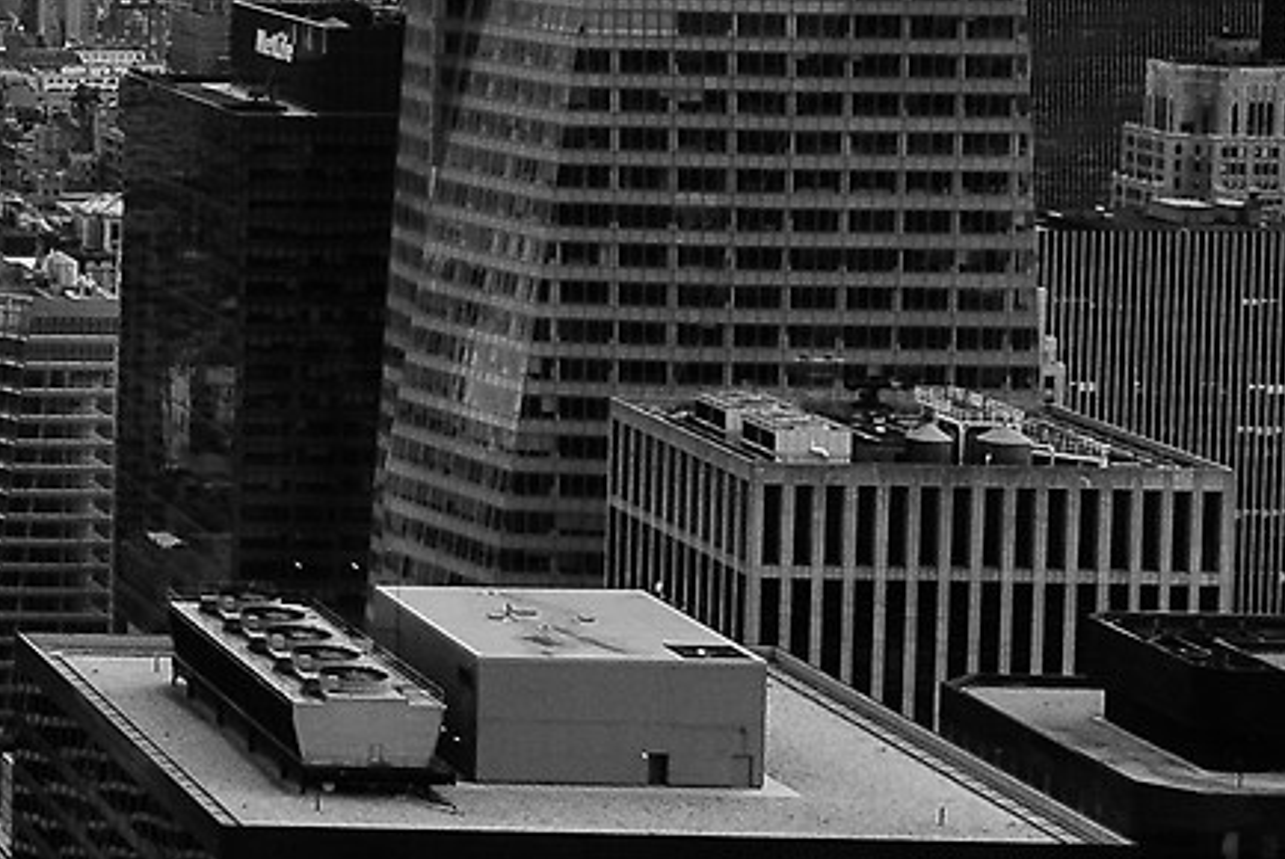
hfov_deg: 14.1
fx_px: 4143
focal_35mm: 116
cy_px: -89
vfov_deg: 11.7
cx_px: -1457
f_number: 8
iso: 200
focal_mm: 14
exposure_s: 1/150
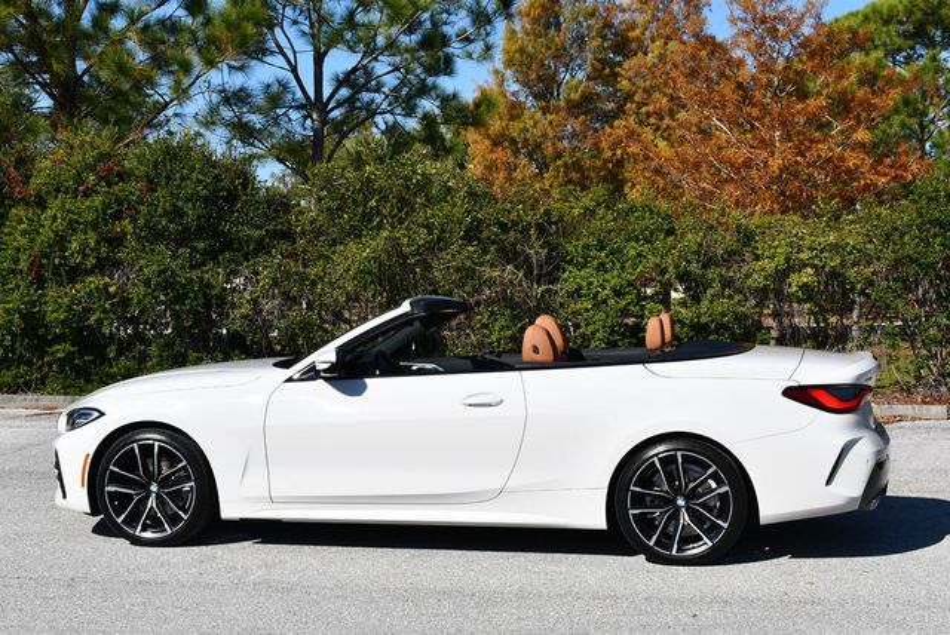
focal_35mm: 62
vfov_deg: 22.0
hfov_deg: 32.4
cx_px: 475
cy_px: 318
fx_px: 1638
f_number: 9
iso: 100
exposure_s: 1/320
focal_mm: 31
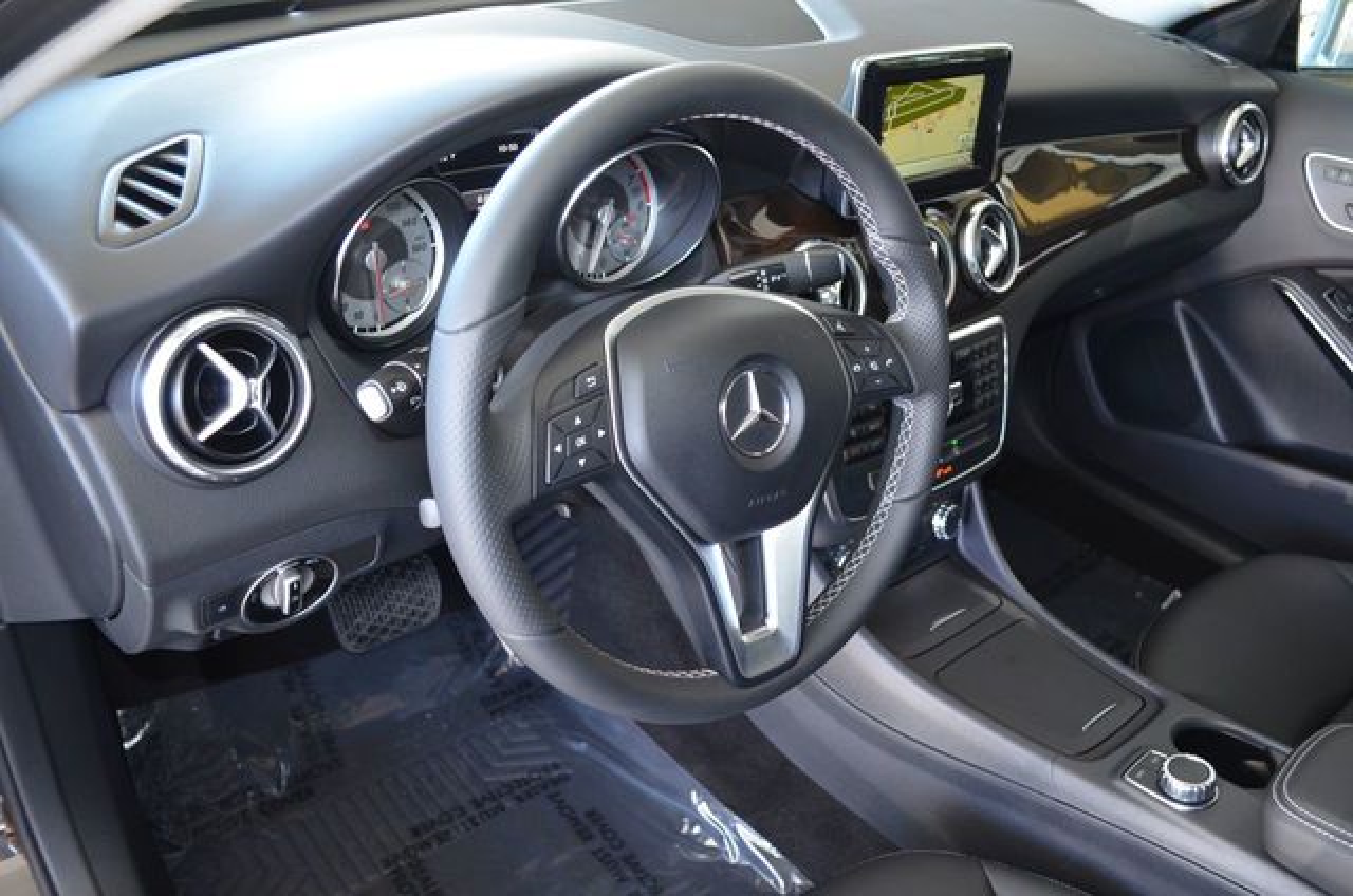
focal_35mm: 30
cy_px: 448
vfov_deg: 43.4
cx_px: 676
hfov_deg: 62.0
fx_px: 1125
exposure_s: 1/60
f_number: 3.8
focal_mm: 20
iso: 720
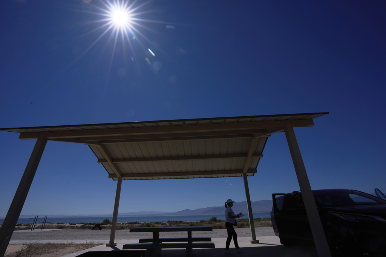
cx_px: 193
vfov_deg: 73.8
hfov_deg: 96.7
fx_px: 172
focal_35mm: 16
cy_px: 128
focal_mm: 16
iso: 125
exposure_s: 1/1250
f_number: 14
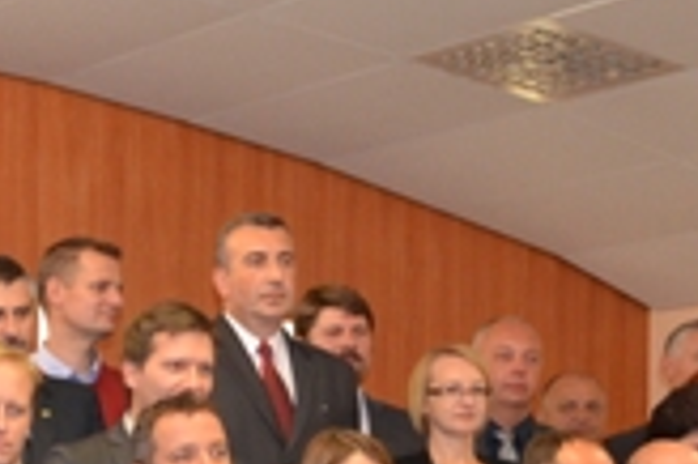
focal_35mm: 123
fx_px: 2381
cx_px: -294
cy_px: 647
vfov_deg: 10.8
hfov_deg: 15.6
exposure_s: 1/60
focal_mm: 21
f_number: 3.8
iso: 1400
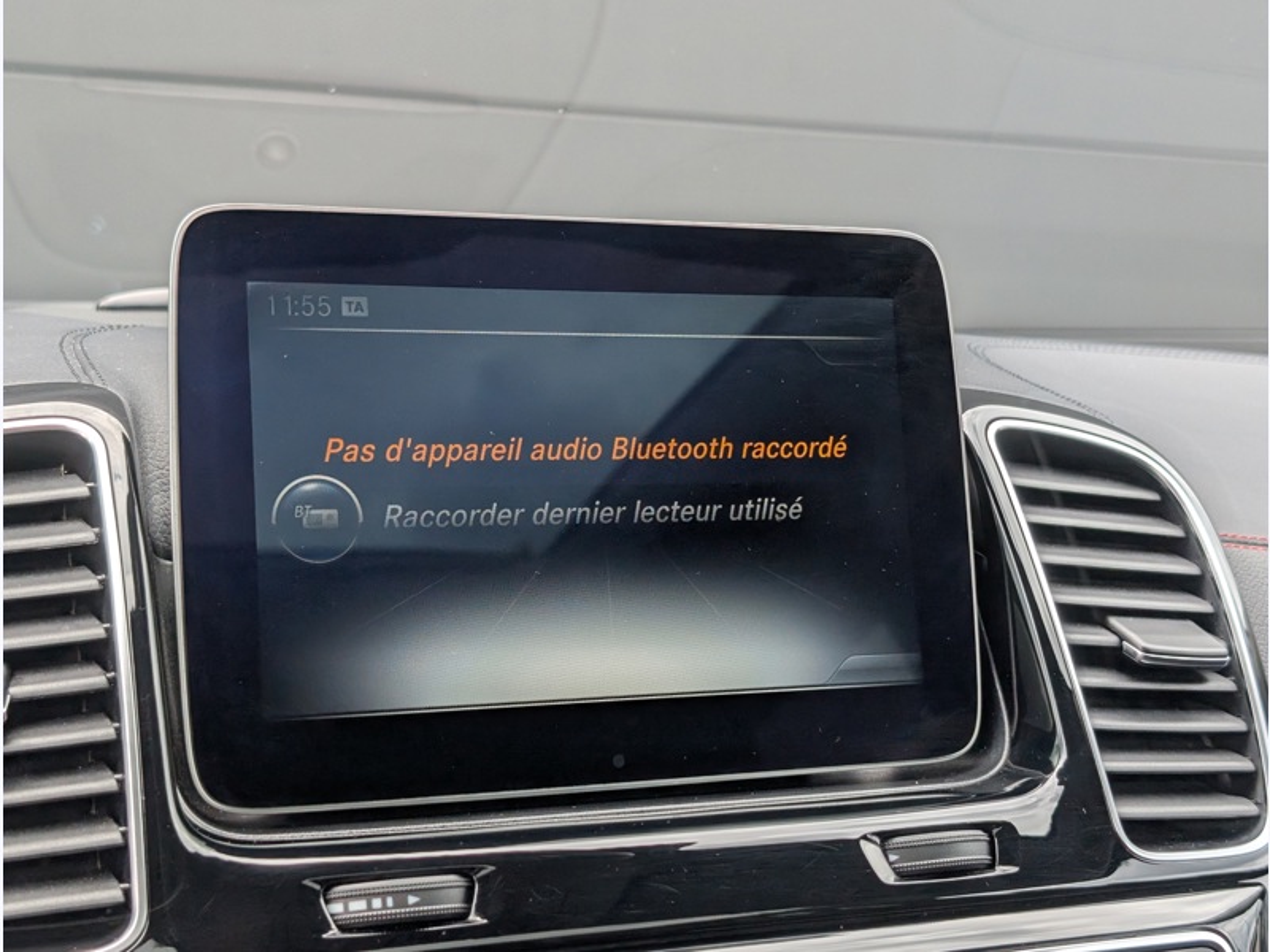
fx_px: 1798
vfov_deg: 29.7
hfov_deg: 38.9
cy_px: 476
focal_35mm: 49
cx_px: 635
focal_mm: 6.9
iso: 71
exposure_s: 1/385
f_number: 1.68
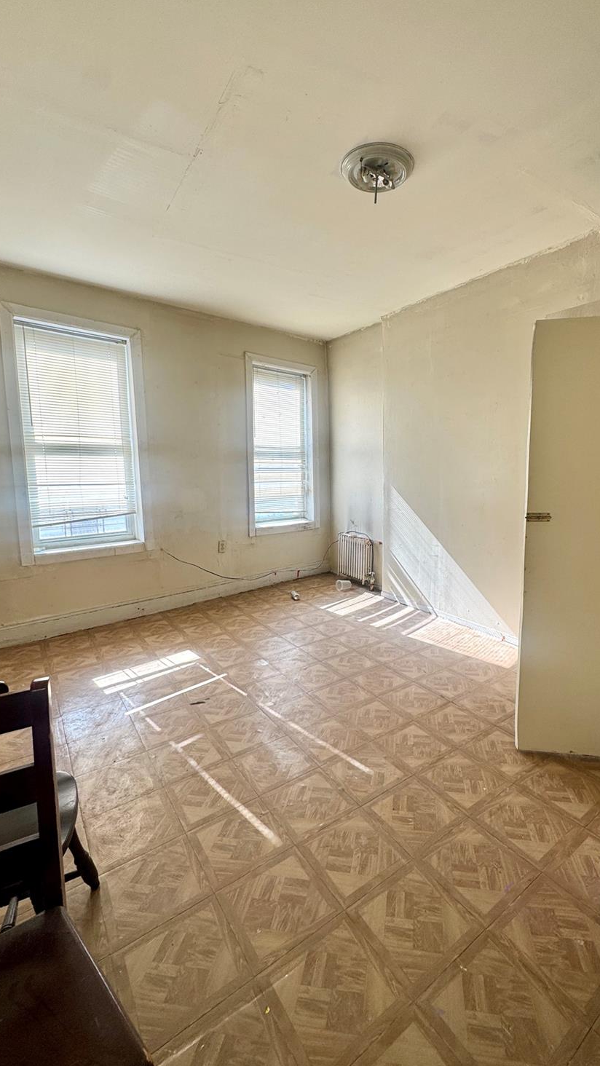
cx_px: 350
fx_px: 452
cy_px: 521
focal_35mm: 16
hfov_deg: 66.7
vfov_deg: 99.3
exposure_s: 1/118
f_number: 2.2
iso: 40
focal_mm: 2.22
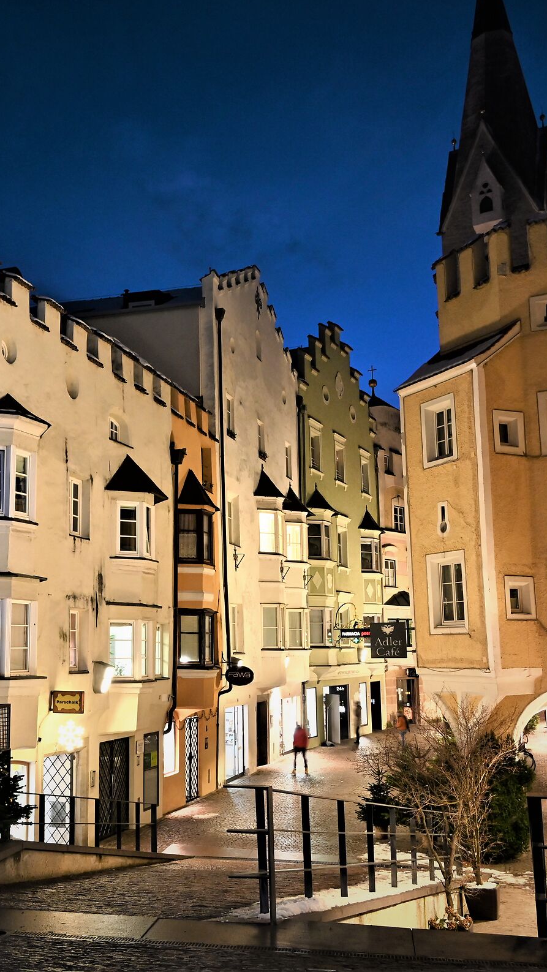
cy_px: 484
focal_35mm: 38
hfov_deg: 30.8
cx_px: 162
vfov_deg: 52.8
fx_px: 980
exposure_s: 1/5
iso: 1600
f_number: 8
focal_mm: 24
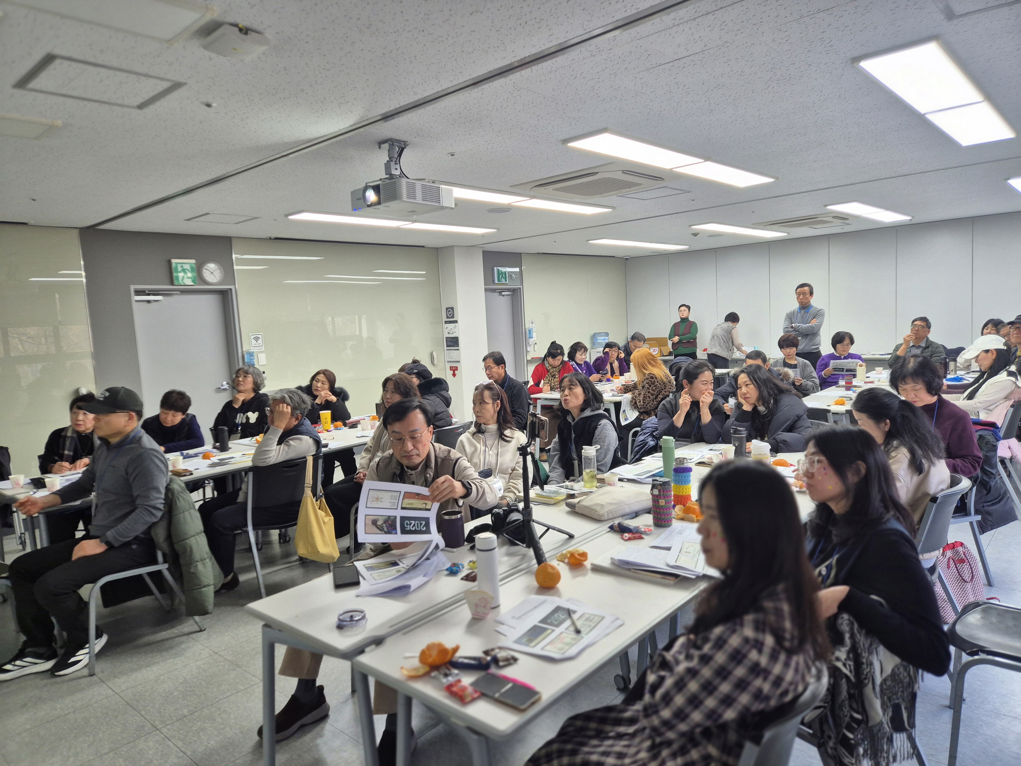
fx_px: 678
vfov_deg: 58.9
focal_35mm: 23
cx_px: 510
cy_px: 383
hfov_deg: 73.9
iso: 125
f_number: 1.8
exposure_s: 1/120
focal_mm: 5.4
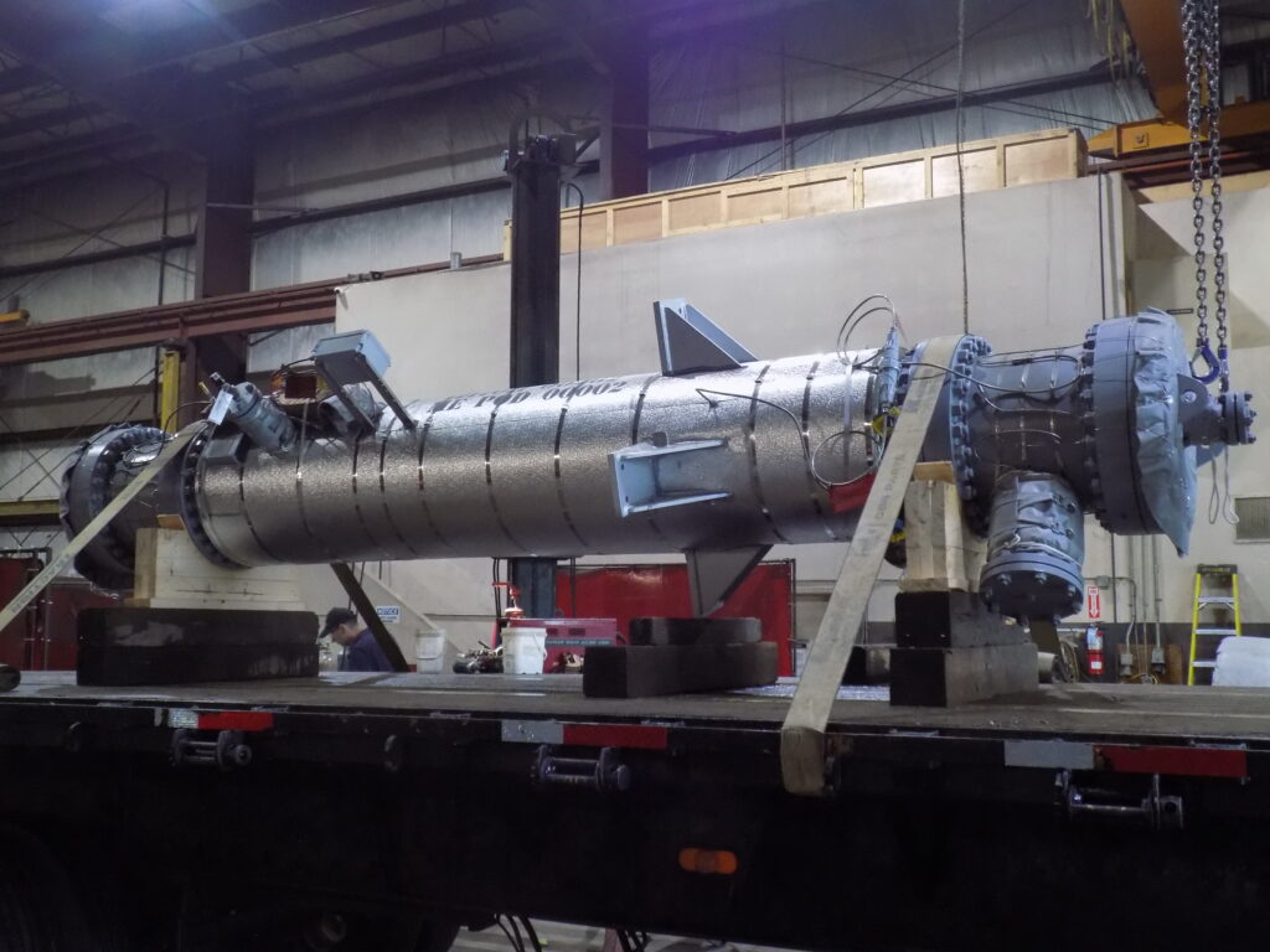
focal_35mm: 34
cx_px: 635
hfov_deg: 54.0
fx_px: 1247
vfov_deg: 41.8
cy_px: 476
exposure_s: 1/30
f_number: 3.4
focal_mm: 6.1
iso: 400
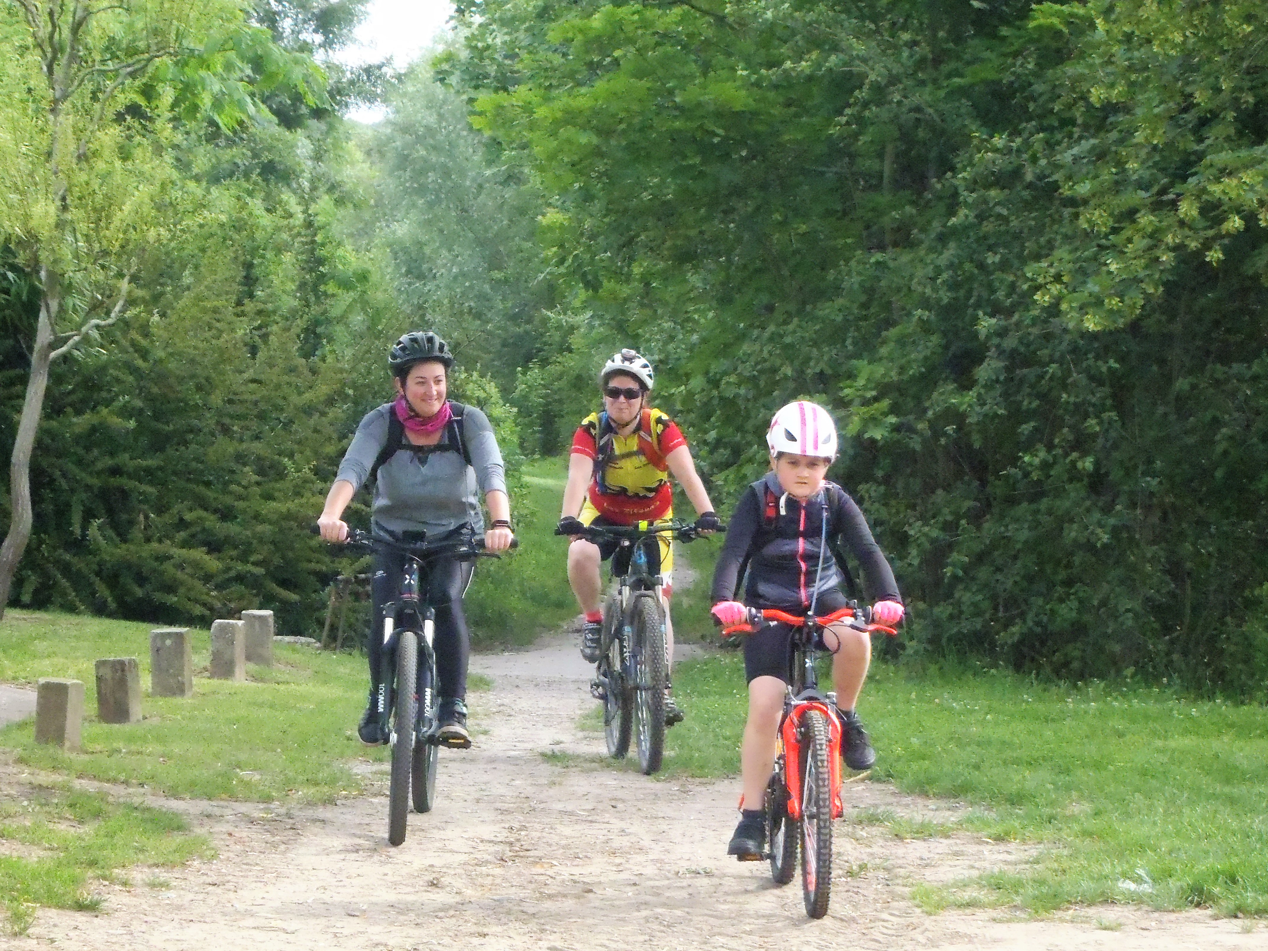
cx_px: 634
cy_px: 476
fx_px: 5128
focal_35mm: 140
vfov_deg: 10.6
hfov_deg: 14.1
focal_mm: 25
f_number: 5.9
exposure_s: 1/400
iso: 800
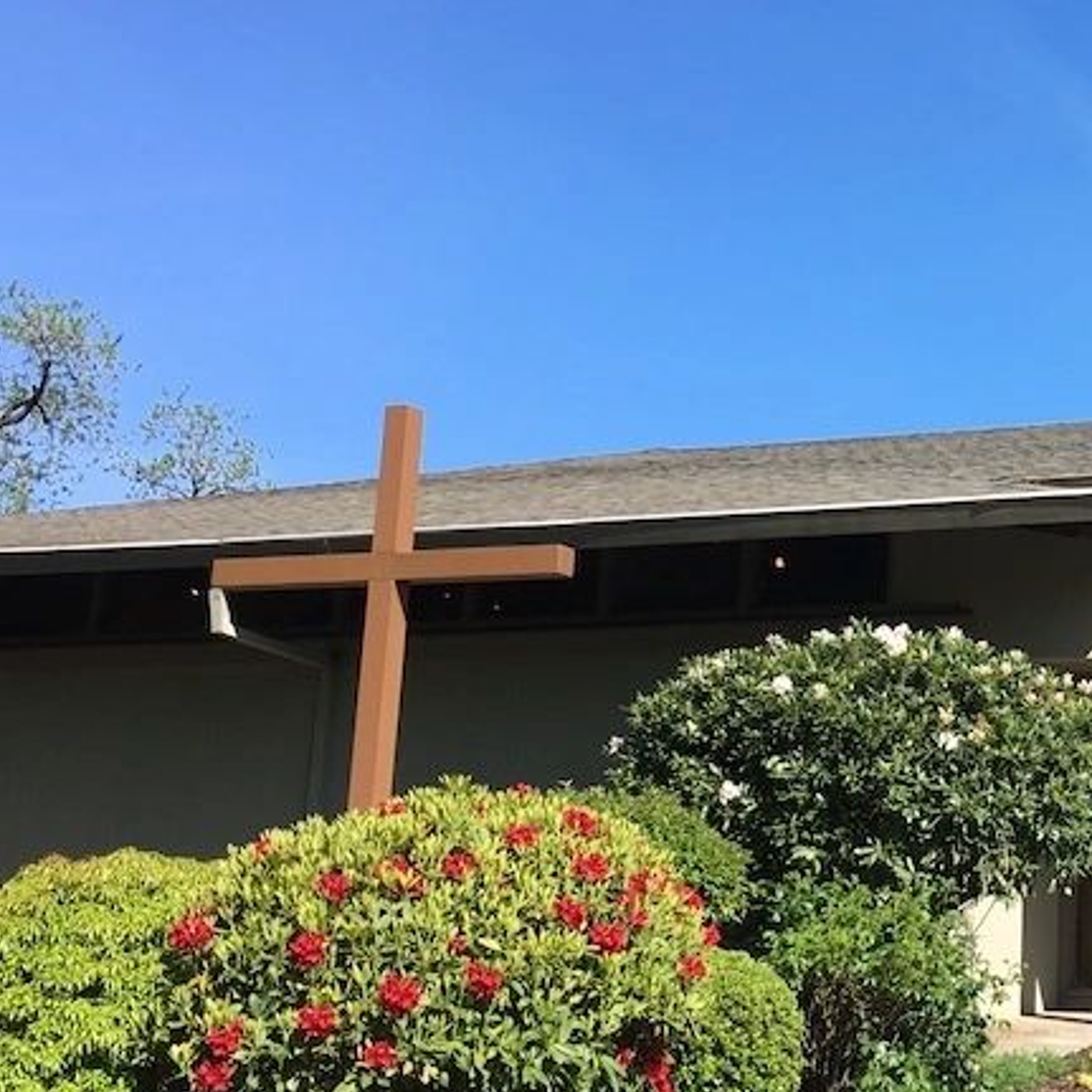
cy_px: 484
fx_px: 2141
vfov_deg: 28.6
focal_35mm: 60
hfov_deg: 27.1
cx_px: 1074
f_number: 2.2
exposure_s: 1/855
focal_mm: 4.15
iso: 25
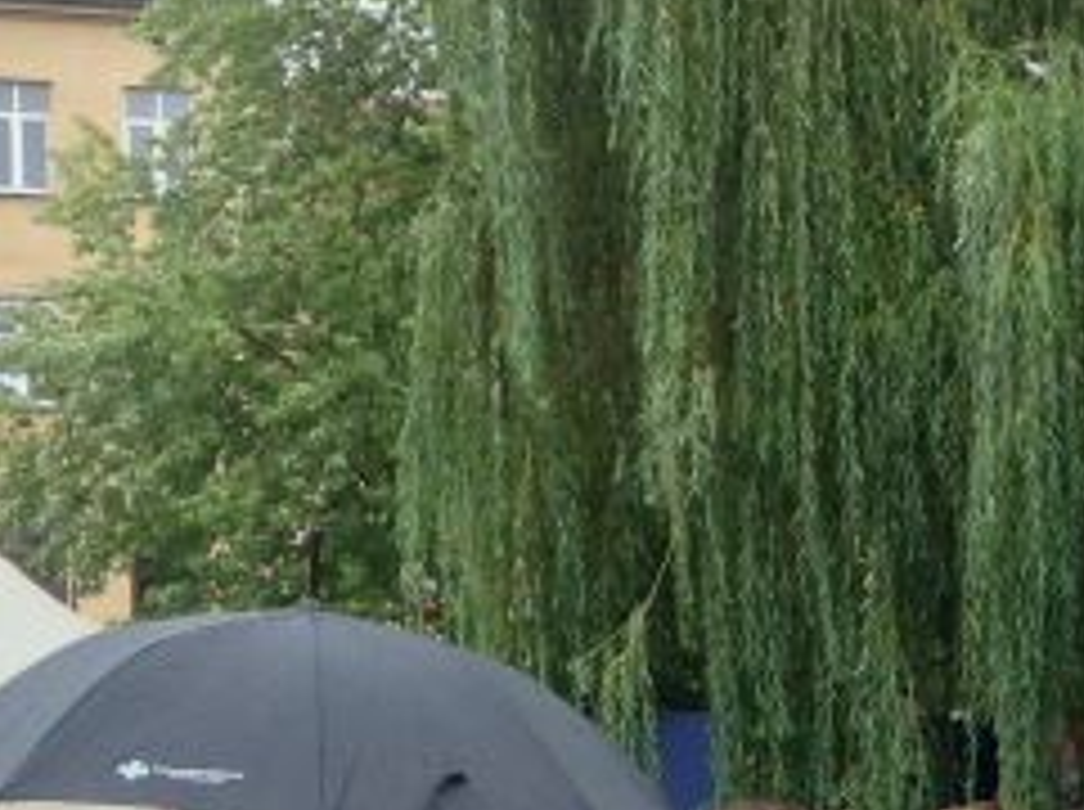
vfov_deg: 12.5
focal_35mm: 116
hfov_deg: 16.2
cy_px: 936
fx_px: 3627
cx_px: 1358
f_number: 2.4
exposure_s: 1/240
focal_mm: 4.28
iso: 50
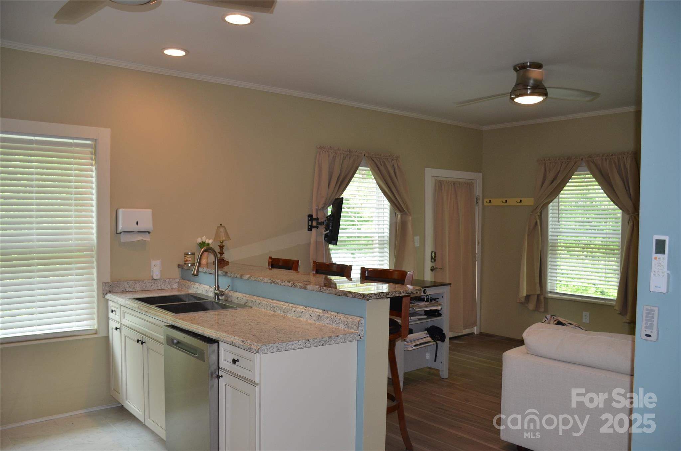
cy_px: 226
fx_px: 510
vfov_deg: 47.7
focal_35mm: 27
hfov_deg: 67.5
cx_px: 340
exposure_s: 1/100
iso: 400
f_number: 3.5
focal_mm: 18
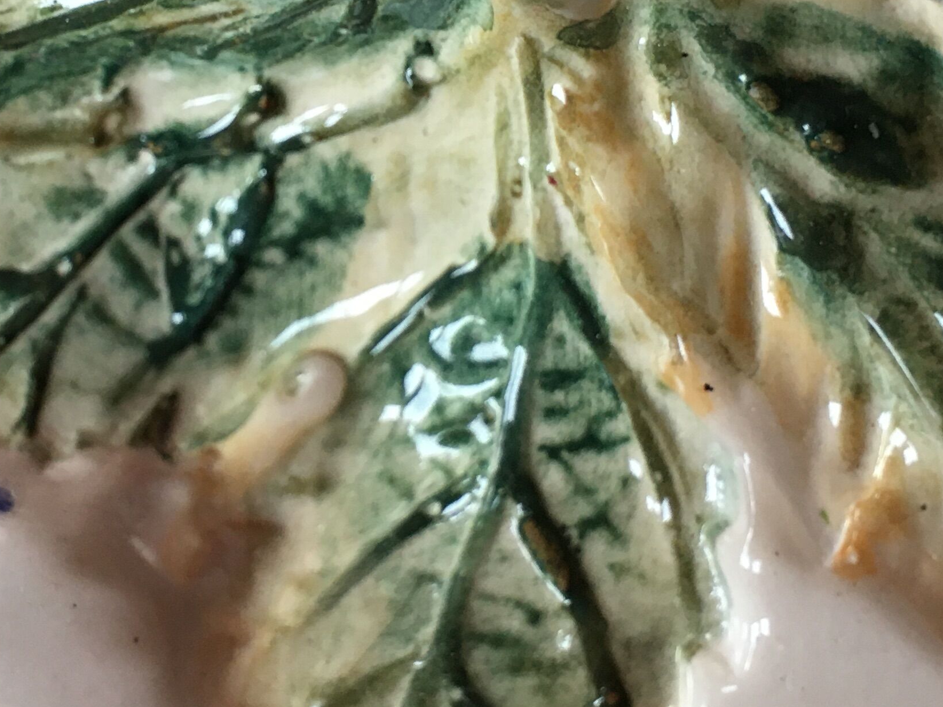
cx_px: 303
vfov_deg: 20.5
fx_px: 1934
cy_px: 140
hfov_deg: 27.2
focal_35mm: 71
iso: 50
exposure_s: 1/33
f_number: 2.2
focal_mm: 4.15
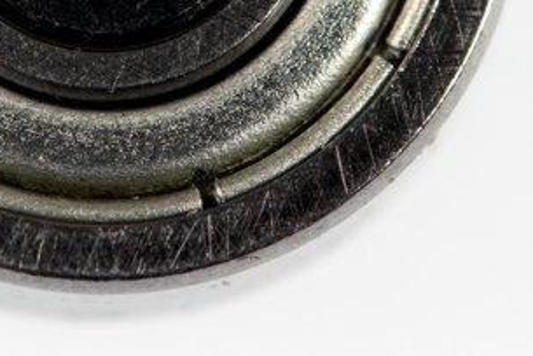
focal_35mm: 302
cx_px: 121
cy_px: -130
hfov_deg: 6.8
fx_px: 4475
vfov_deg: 4.5
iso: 400
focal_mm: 60
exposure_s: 1/160
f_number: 5
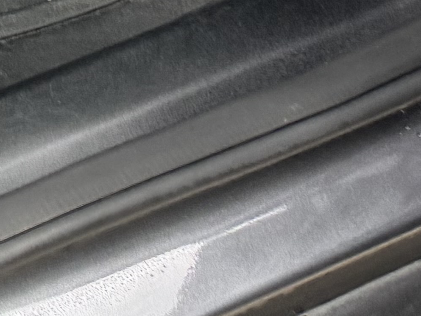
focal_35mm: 138
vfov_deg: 9.0
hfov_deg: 12.2
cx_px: -493
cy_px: -586
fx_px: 1679
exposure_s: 1/101
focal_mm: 6.76
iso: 200
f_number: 1.78
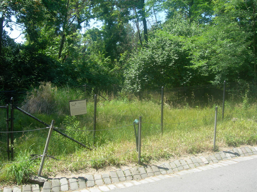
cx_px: 128
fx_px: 282
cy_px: 96
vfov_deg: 37.7
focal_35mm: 38
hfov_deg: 49.0
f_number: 4.8
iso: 50
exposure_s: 1/160
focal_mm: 7.8
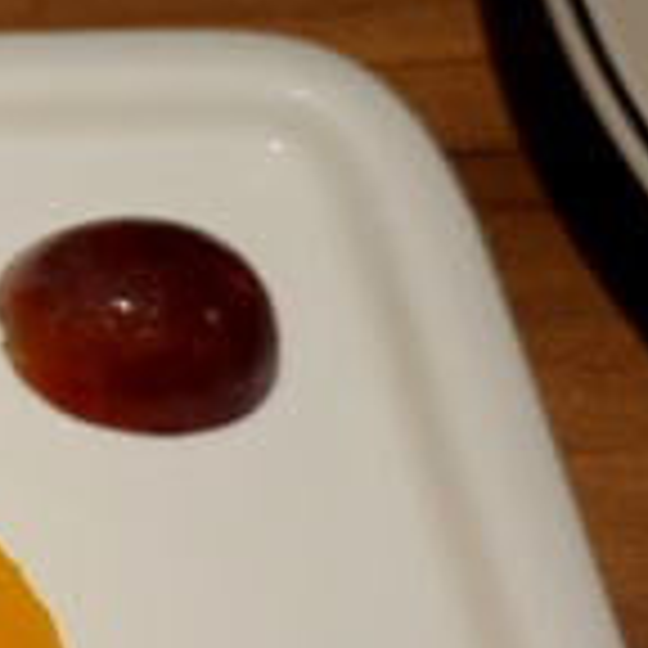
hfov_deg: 12.5
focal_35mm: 119
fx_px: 2518
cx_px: -742
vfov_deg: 14.7
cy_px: 254
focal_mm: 21
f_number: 4
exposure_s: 1/60
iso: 500
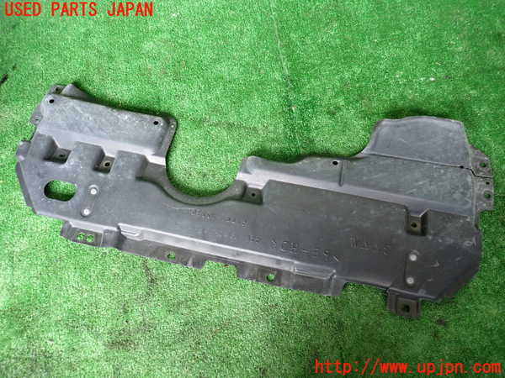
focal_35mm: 25
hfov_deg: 69.4
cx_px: 252
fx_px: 365
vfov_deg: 54.9
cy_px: 189
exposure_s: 1/30
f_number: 2
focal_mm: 4.5
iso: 250
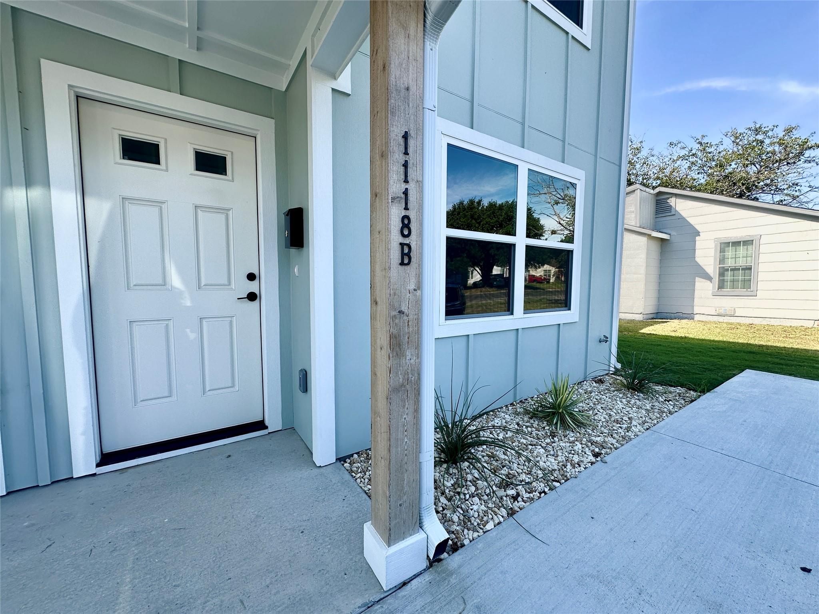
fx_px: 331
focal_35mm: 14
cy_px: 307
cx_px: 410
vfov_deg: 85.7
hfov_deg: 102.1
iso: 40
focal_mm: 2.22
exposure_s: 1/458
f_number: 2.2
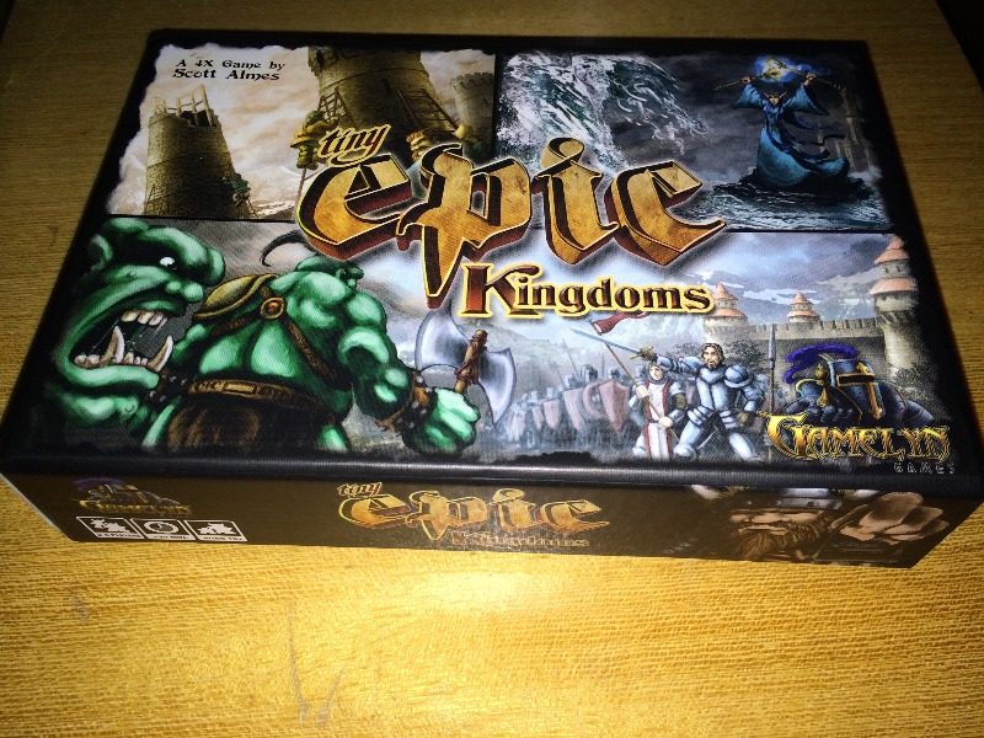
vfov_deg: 48.2
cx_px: 492
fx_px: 824
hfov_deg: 61.7
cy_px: 369
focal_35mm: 29
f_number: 2.2
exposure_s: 1/111
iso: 32
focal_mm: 4.15
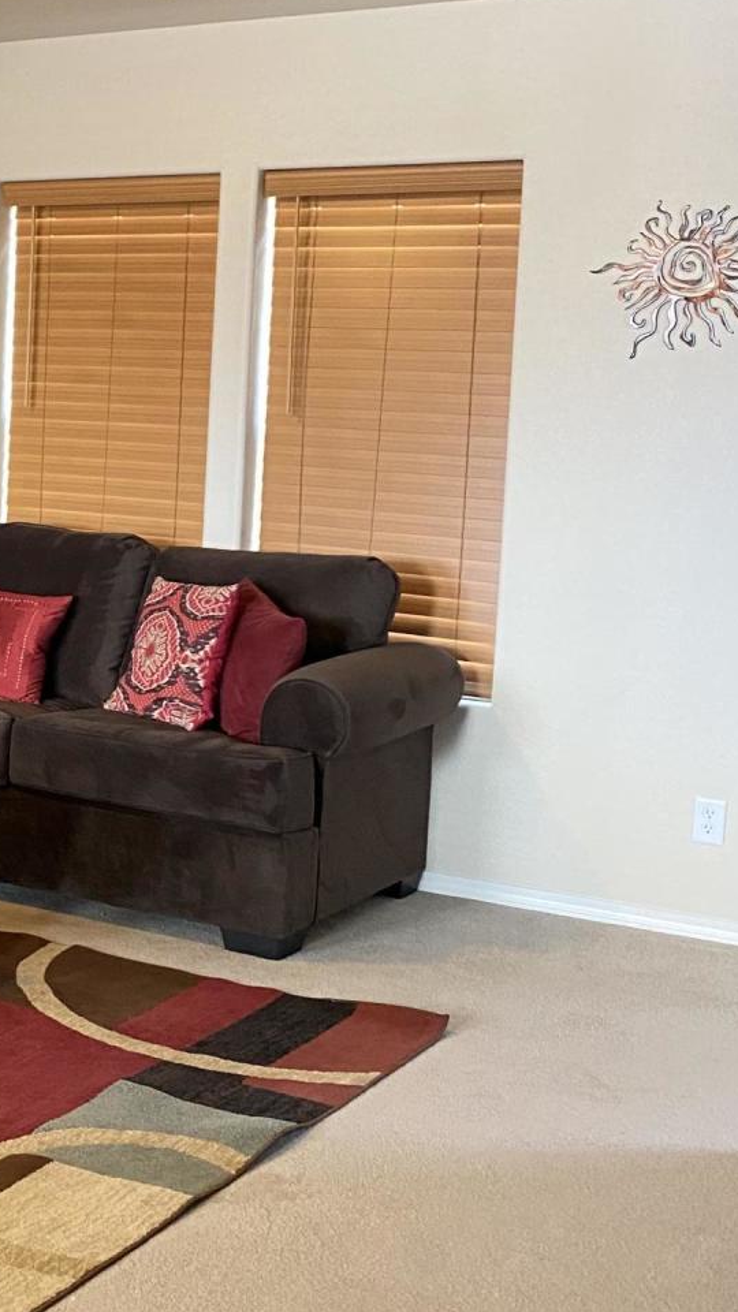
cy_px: 582
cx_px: -220
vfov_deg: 35.4
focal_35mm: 59
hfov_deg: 18.9
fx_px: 2053
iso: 320
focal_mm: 4.25
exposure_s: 1/60
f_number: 1.8
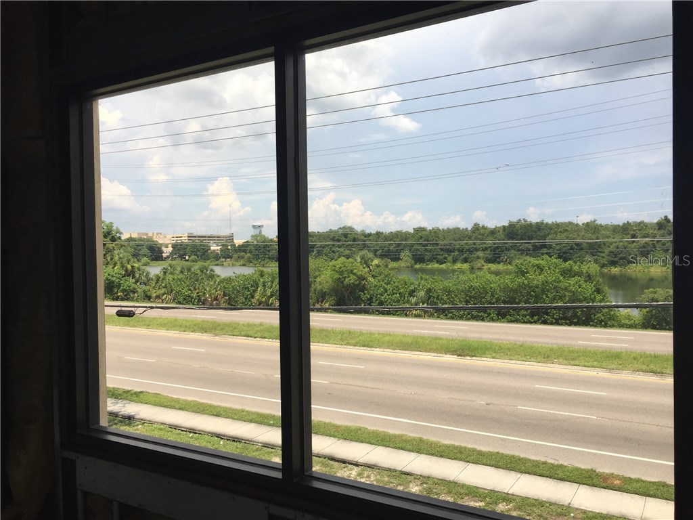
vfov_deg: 48.2
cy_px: 260
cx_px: 346
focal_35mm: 29
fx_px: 581
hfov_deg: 61.7
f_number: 2.2
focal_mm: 4.15
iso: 32
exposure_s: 1/775
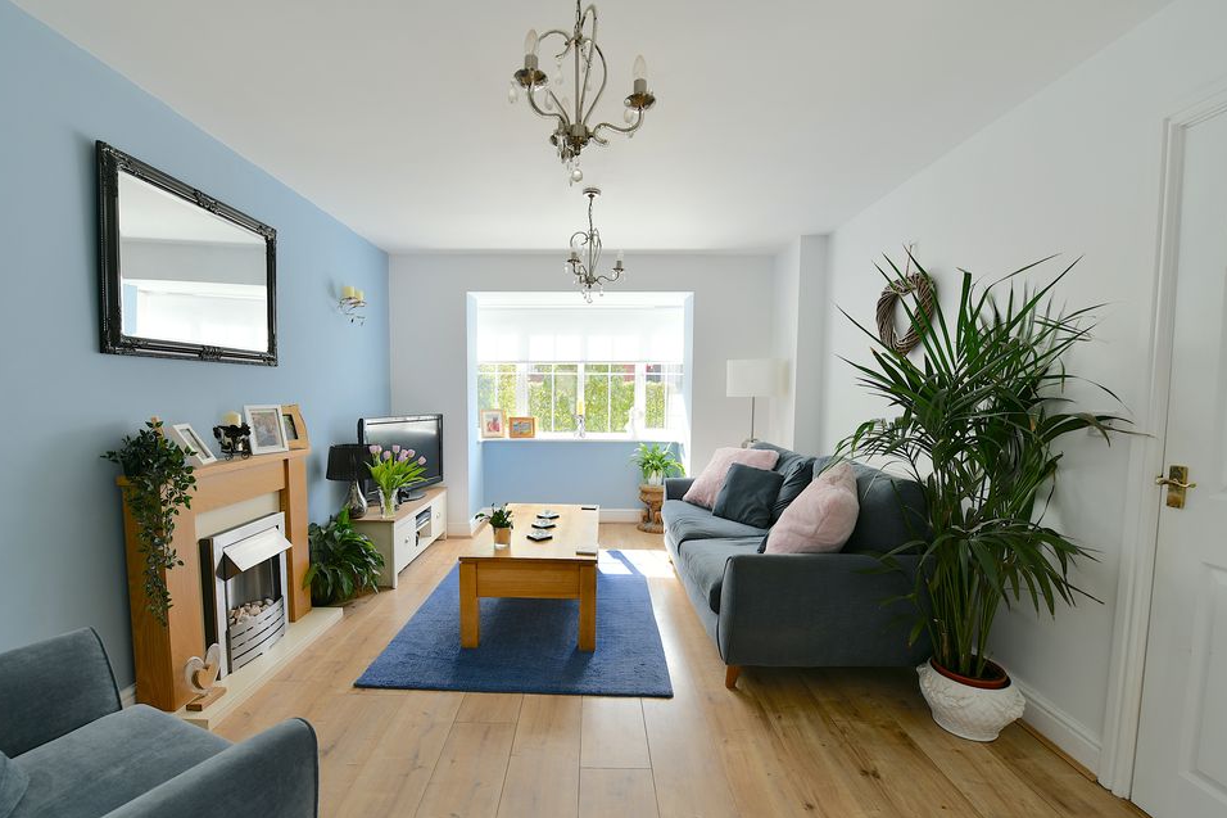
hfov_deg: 100.3
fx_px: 511
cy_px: 437
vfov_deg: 77.2
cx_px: 583
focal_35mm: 15
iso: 160
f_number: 6.3
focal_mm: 14
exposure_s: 1/160
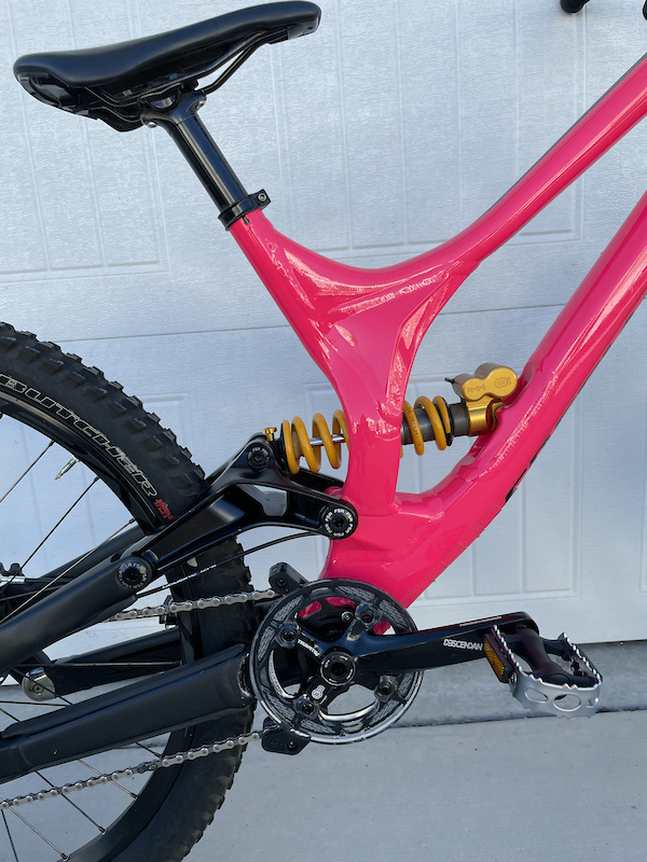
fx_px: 648
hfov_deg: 53.1
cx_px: 324
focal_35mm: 26
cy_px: 431
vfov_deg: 67.3
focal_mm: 4.2
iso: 32
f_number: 1.6
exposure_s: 1/643
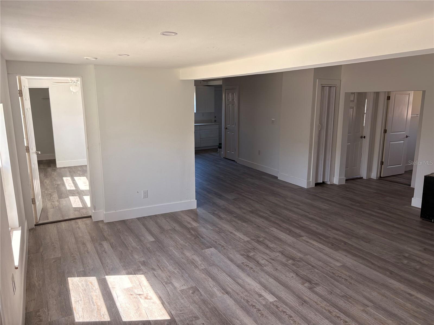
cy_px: 162
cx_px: 217
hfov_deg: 67.3
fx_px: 326
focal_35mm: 26
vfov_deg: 53.1
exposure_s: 1/121
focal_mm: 5.96
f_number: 1.6
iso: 40
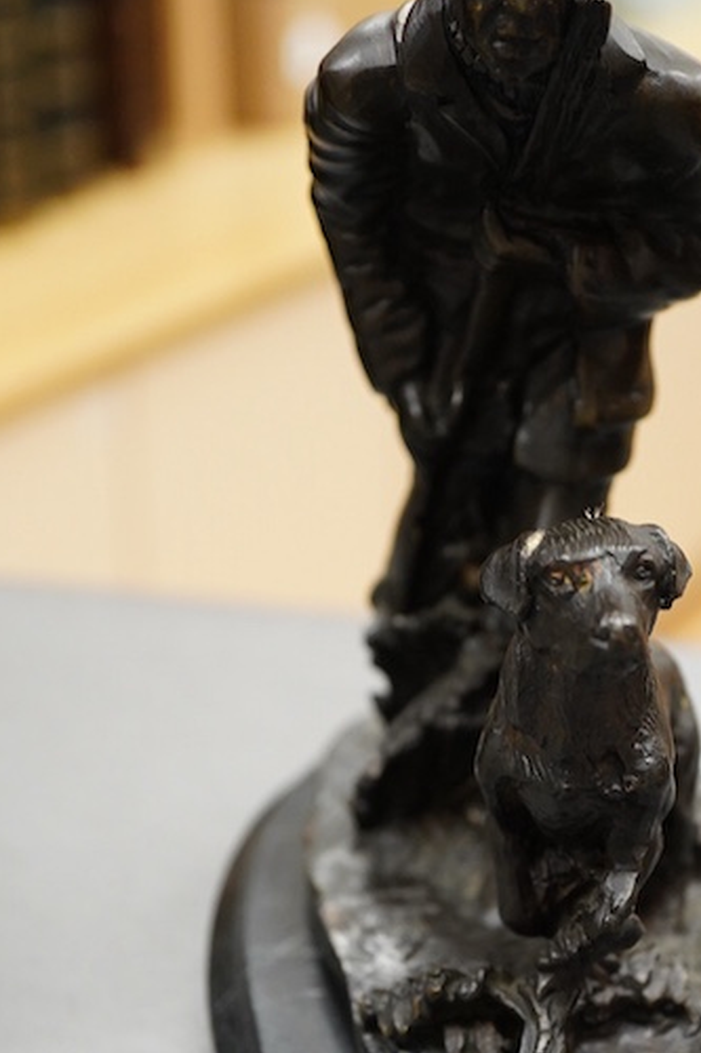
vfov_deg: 24.9
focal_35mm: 81
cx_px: 539
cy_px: 756
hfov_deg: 16.7
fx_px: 2367
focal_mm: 30
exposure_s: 1/125
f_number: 3.5
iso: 1250
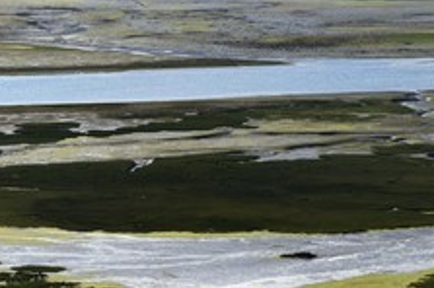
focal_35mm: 283
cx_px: 154
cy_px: 206
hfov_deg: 7.3
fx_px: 3407
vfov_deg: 4.8
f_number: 20
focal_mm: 150
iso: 400
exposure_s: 1/320
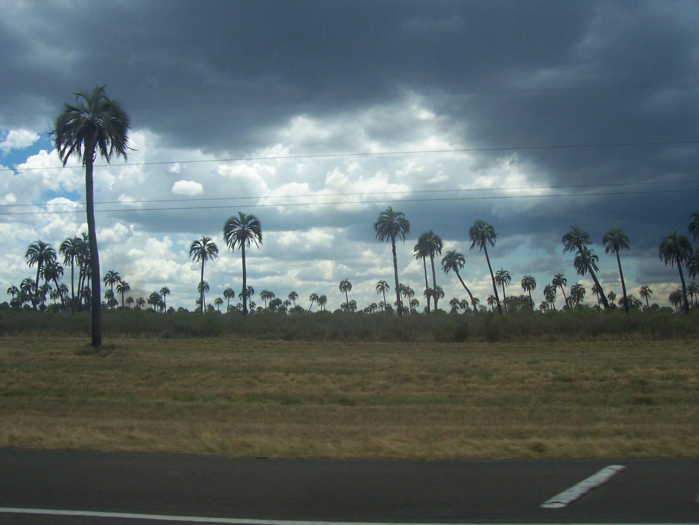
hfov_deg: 54.0
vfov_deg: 41.8
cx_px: 350
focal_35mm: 34
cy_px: 262
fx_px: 687
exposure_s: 1/500
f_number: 5.6
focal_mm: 5.6
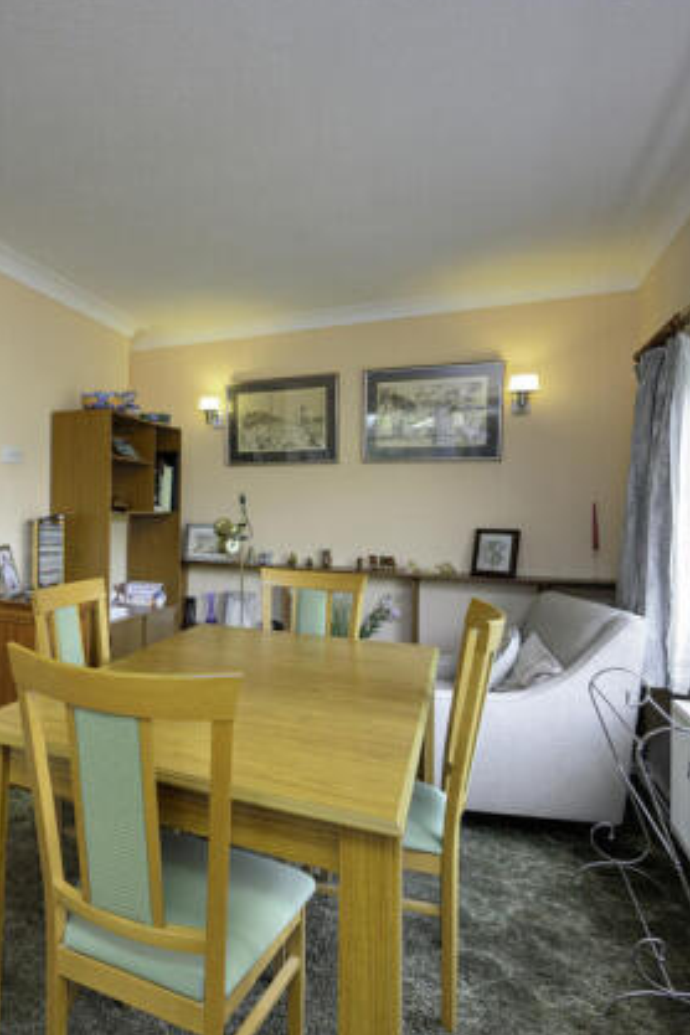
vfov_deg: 78.6
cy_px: 510
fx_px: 632
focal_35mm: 22
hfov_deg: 52.5
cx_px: 113
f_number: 4
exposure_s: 1/60
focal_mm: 14
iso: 320
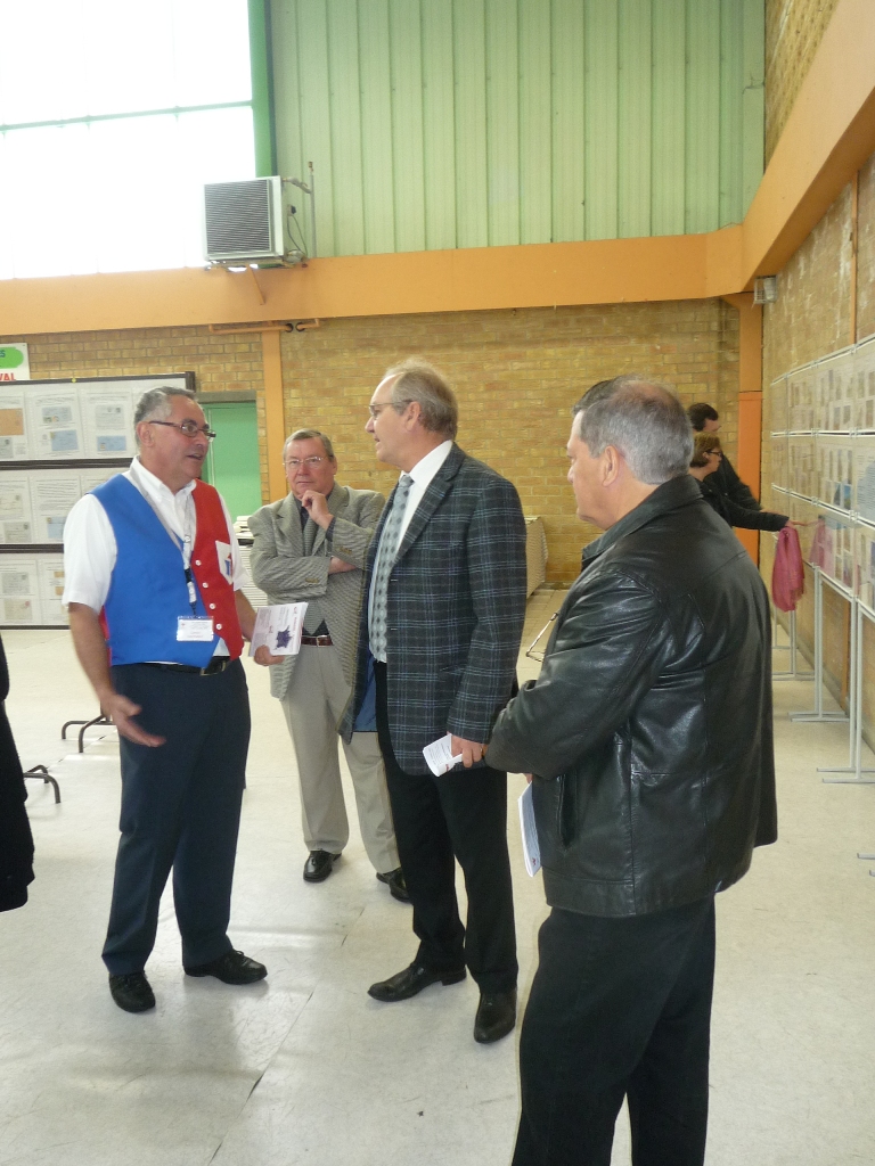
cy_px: 583
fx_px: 1011
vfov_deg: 60.0
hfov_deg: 46.8
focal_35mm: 30
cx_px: 438
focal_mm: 4.4
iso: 160
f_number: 2.8
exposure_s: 1/30
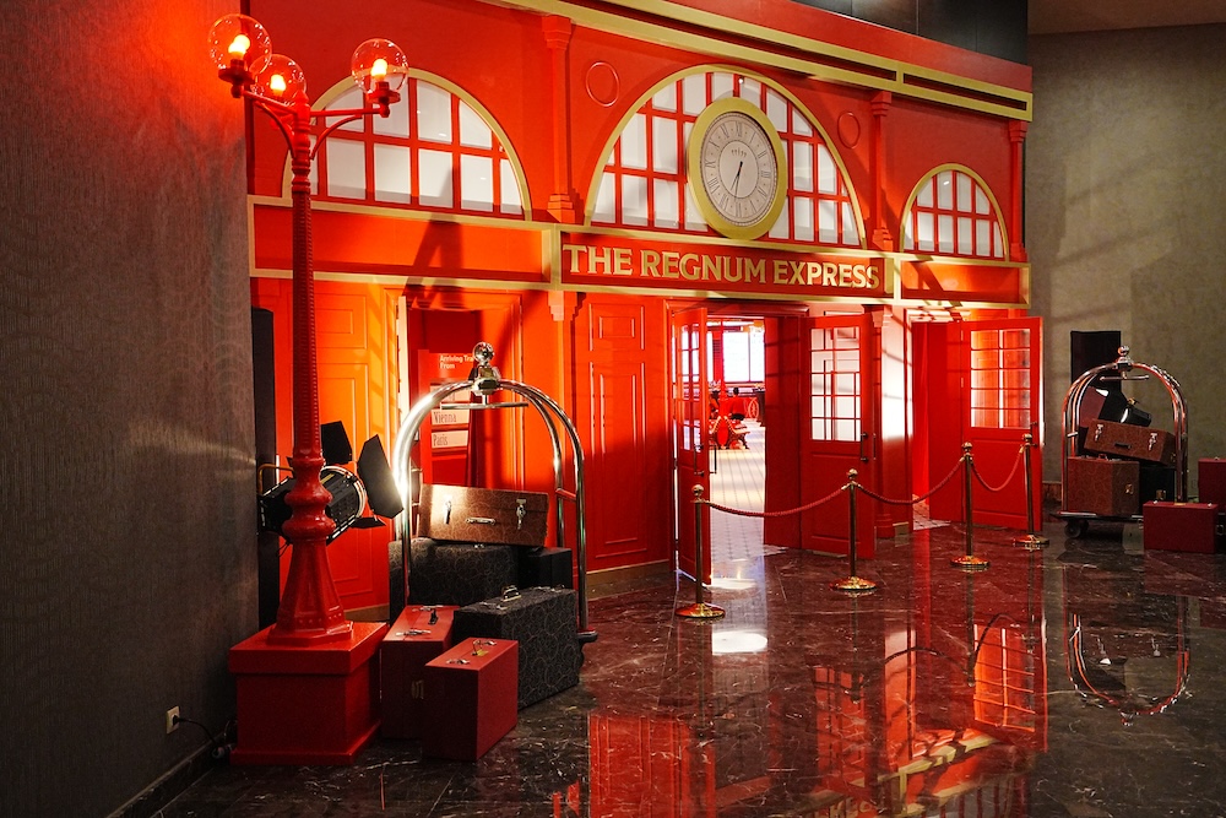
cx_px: 613
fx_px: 1192
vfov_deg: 37.9
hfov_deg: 54.4
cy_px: 409
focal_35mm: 35
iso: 4000
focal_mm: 35
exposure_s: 1/100
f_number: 4
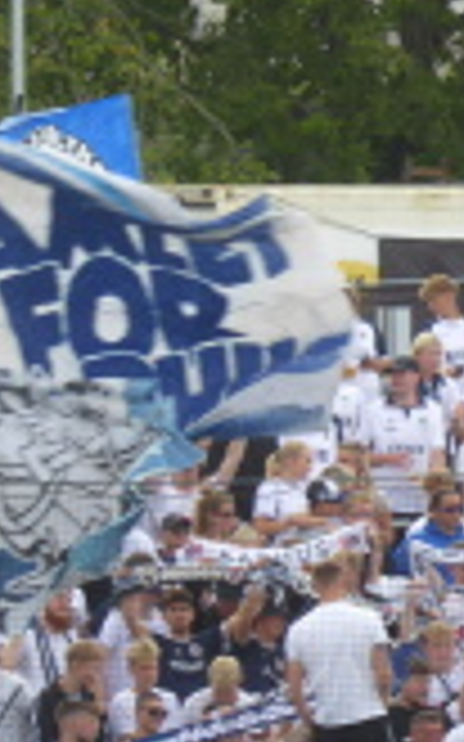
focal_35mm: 817
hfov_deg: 1.6
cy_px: 549
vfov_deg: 2.6
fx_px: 16545
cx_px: 838
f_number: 5.7
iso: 80
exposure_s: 1/100
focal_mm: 50.5
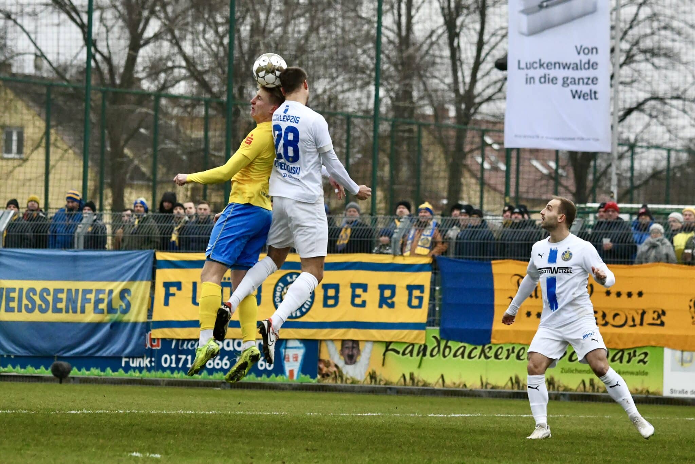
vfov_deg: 8.3
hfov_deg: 12.5
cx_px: 348
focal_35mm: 165
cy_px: 232
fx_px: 3186
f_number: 5
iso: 8000
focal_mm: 165
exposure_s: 1/1600
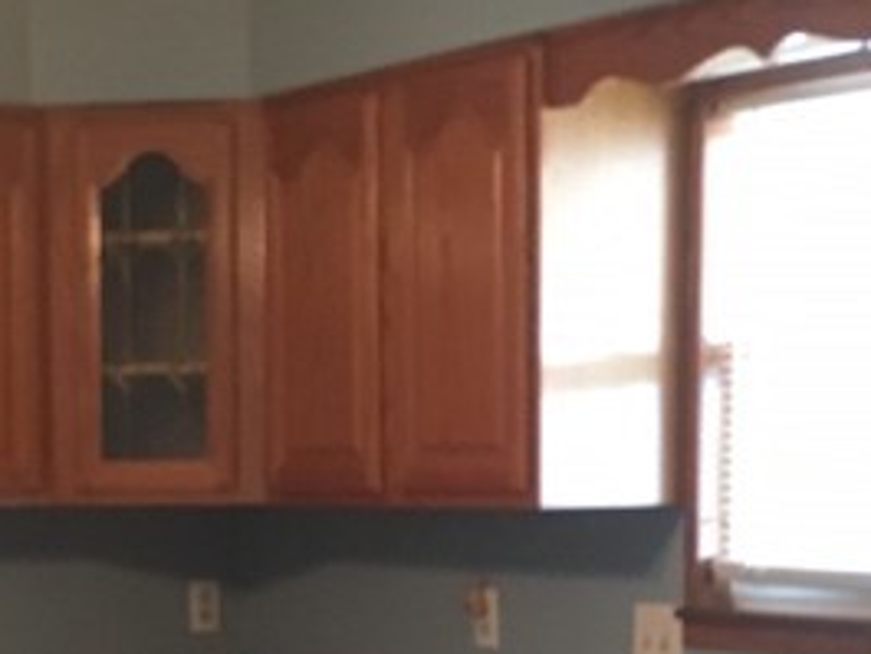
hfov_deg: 17.4
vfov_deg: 13.0
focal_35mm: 112
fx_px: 2819
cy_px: 703
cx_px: 174
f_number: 2.2
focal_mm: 4.15
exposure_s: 1/24
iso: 200
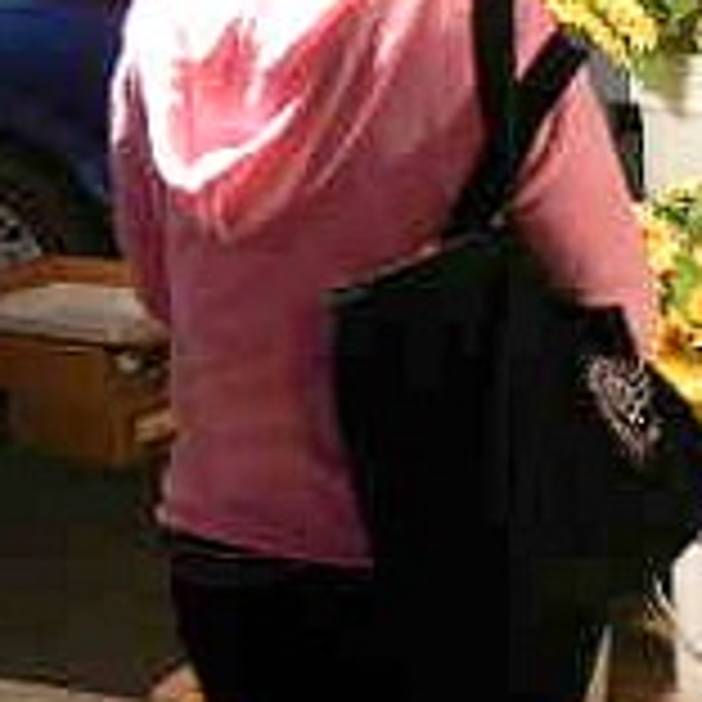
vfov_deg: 28.5
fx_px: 1354
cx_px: 572
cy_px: 144
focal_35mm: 59
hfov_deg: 28.4
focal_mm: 4.6
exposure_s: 1/8.8
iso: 400
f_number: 2.8
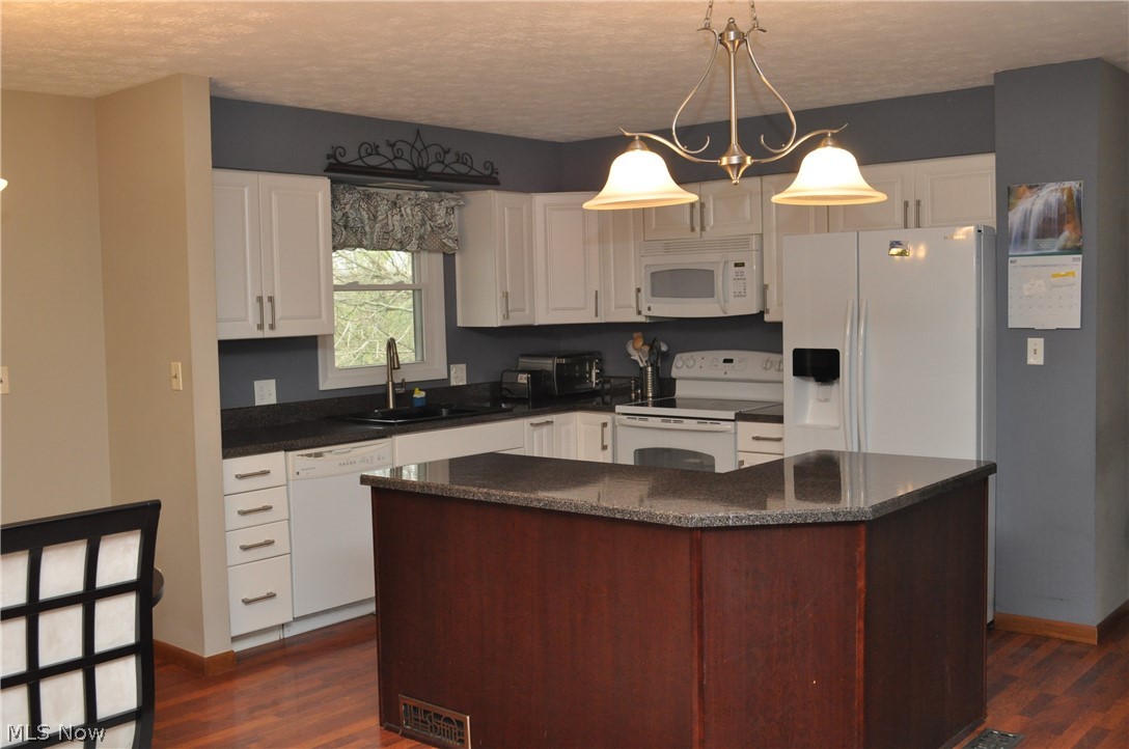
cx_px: 564
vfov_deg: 36.8
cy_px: 374
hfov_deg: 53.2
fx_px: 1127
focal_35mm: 36
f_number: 8
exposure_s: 1/60
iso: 1250
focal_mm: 24
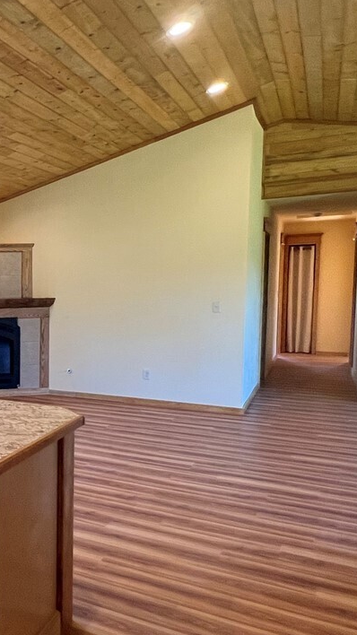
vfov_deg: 61.0
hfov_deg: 29.0
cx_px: -120
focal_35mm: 32
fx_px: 539
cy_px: 326
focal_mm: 1.57
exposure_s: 1/120
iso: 200
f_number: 1.8
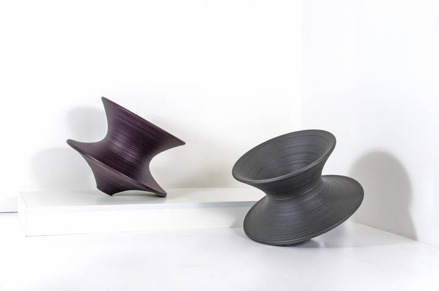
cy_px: 146
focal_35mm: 52
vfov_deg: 25.6
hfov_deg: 37.9
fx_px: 639
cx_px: 220
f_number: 16
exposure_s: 1/160
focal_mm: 35
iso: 100
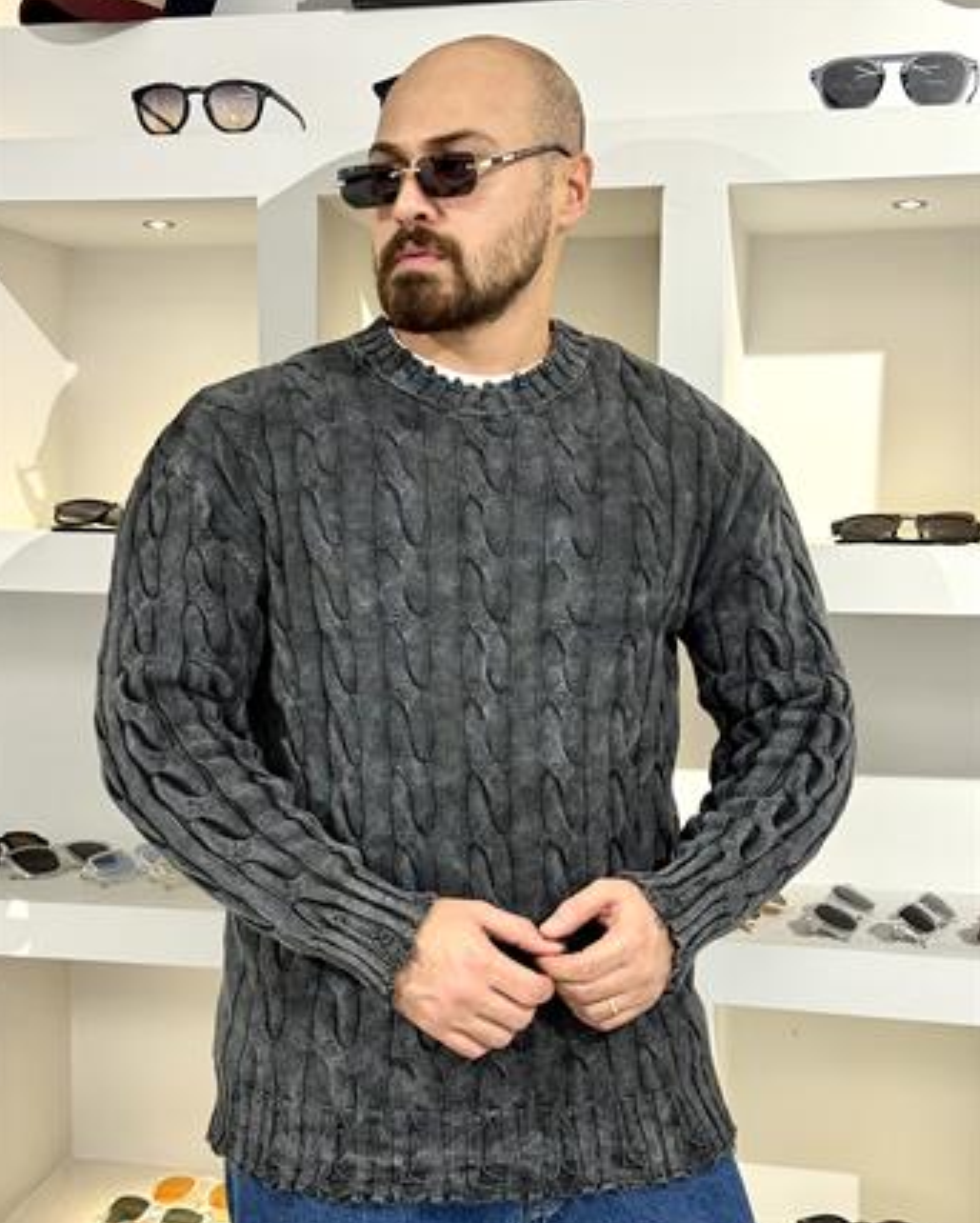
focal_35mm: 51
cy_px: 654
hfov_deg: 29.7
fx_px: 1847
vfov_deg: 36.6
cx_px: 483
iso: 125
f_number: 1.78
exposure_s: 1/100
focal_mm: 6.76
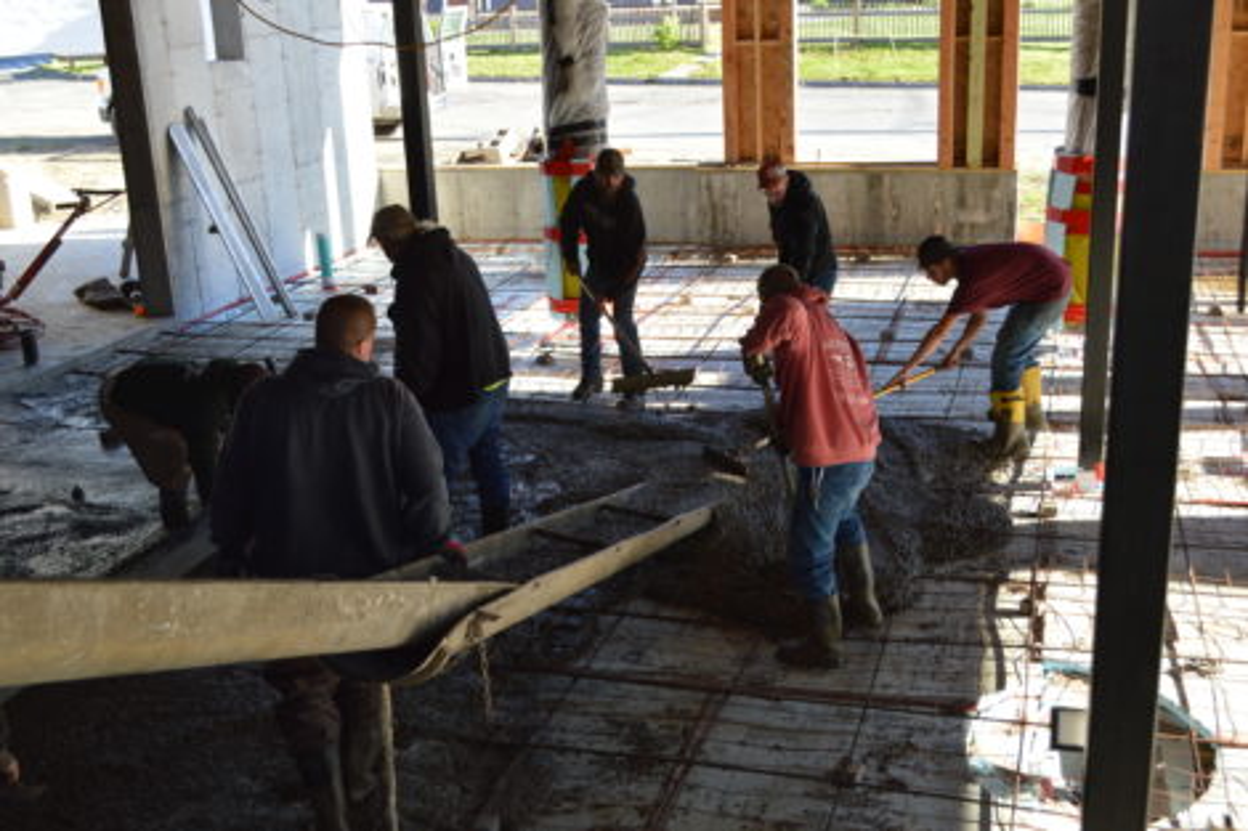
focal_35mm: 39
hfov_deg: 49.6
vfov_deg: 34.2
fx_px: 1351
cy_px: 416
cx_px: 624
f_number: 5.6
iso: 320
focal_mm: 26
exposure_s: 1/125
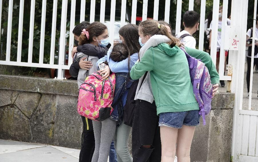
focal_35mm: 138
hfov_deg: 15.1
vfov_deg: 9.5
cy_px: 82
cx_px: 129
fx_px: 970
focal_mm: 49.51
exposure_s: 1/250
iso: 100
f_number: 4
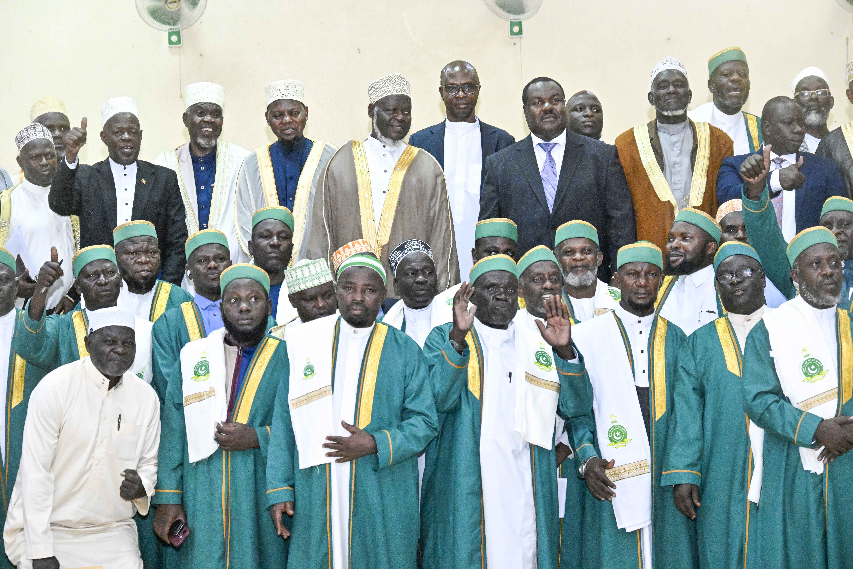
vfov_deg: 17.1
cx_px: 426
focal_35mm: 80
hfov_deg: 25.4
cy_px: 284
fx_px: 1895
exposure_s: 1/250
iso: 12800
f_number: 6.3
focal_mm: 80
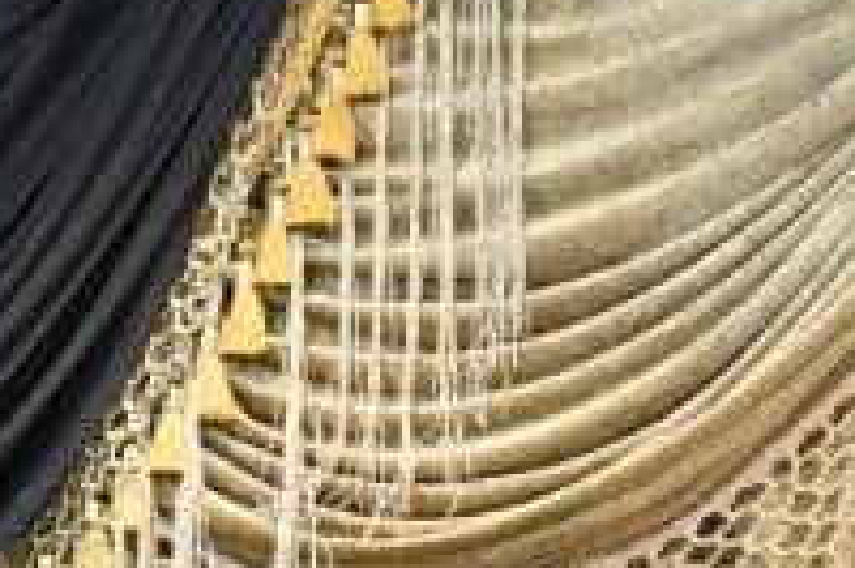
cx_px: -1150
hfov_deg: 8.8
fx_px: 5102
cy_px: 1429
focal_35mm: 215
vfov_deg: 6.1
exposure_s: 1/320
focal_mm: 42
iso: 1600
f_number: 4
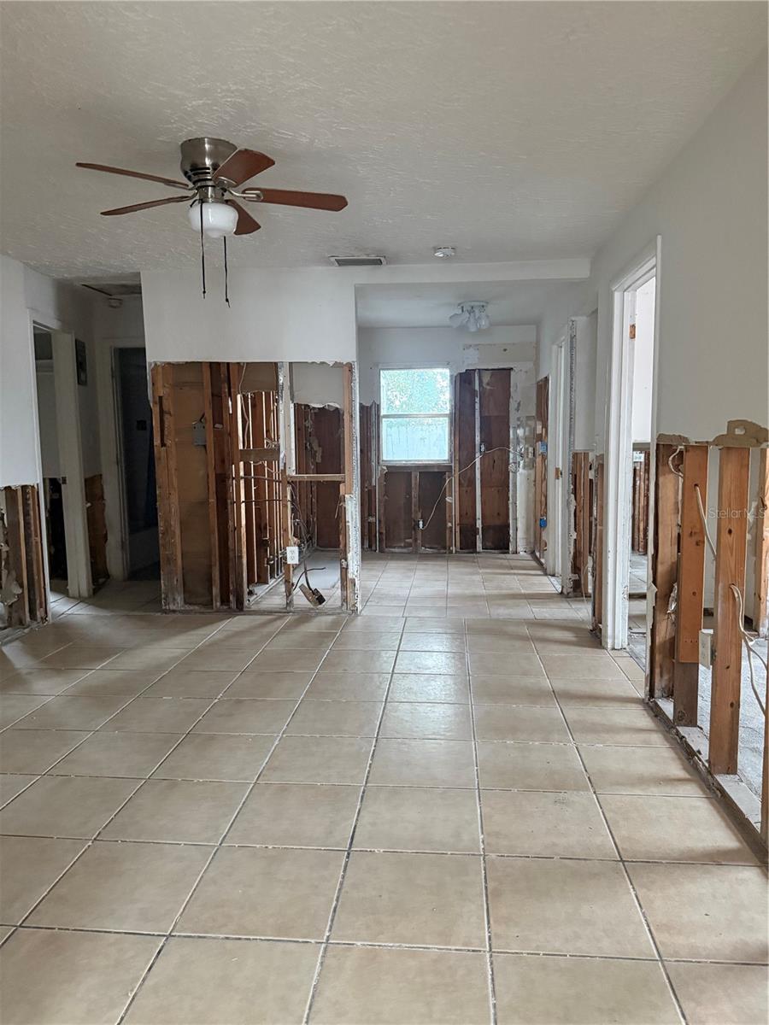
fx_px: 711
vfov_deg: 71.6
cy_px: 512
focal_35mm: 24
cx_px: 384
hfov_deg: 56.8
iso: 800
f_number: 1.78
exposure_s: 1/45
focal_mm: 6.76
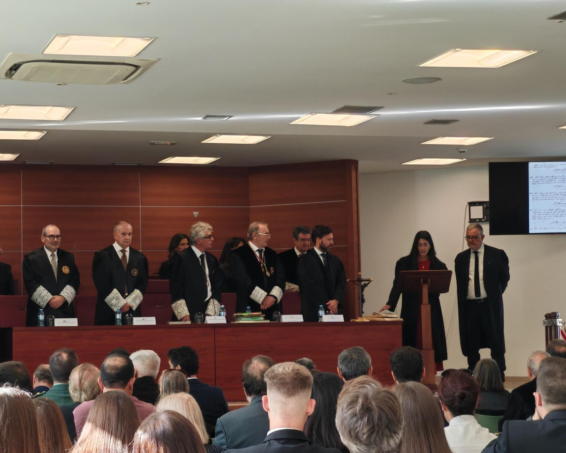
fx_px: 1474
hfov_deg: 21.7
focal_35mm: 88
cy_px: 230
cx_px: 221
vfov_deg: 17.5
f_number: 2.4
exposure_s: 1/50
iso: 125
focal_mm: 8.67
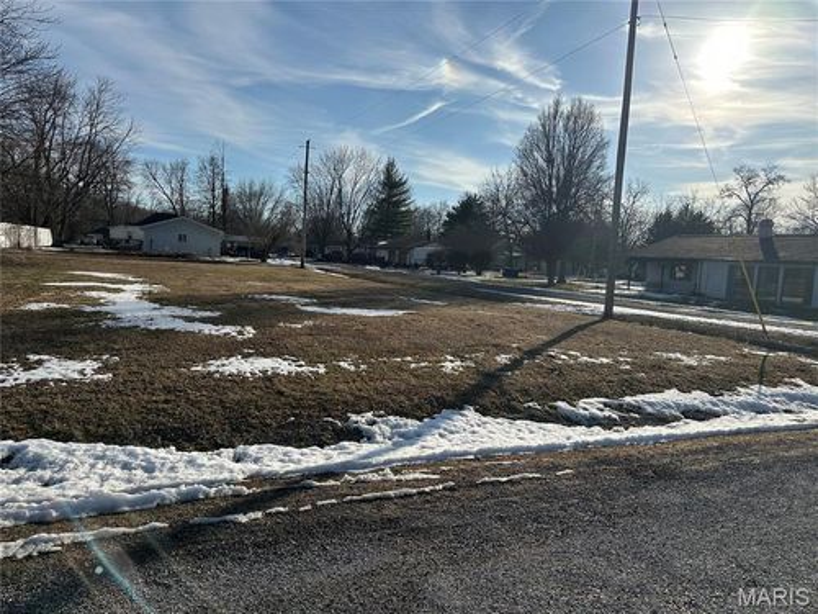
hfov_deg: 71.6
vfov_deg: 56.8
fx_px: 567
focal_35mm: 24
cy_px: 307
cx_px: 409
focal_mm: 6.86
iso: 80
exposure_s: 1/8929
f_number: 1.78
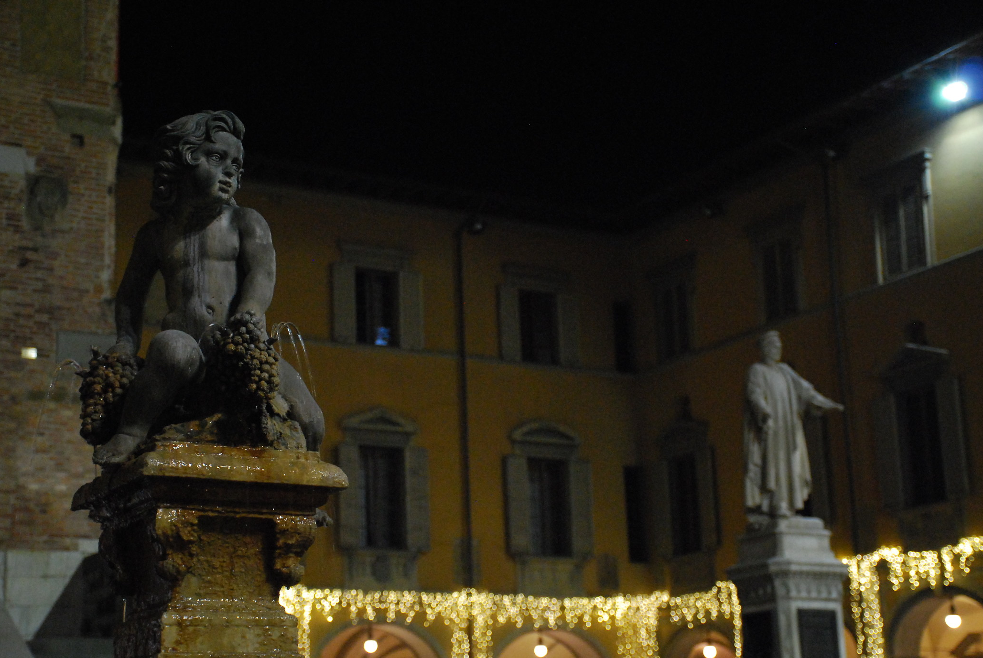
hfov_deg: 28.8
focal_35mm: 70
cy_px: 345
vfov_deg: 19.5
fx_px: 1914
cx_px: 457
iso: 1600
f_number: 4.5
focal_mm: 40
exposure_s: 1/15
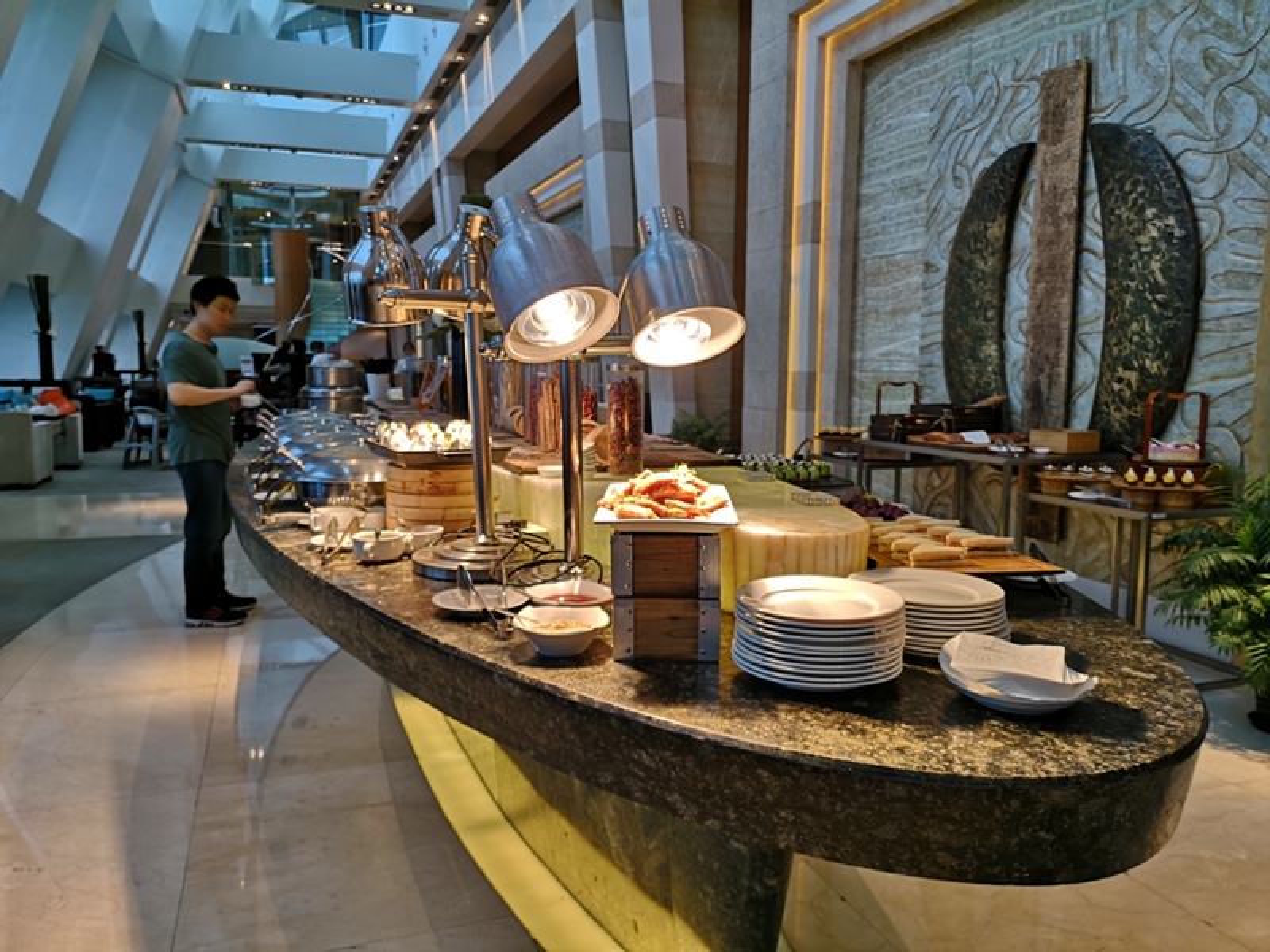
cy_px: 476
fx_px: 991
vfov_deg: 51.4
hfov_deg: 65.3
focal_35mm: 27
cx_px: 635
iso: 80
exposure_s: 1/100
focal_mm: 3.95
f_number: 1.8
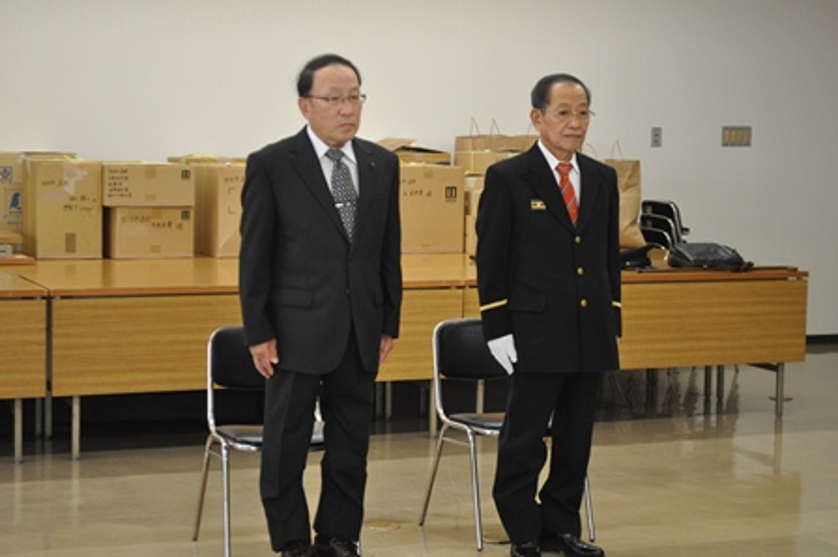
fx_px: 1919
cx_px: 419
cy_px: 278
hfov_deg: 24.6
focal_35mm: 82
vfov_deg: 16.5
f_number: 5.6
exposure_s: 1/80
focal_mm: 55
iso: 800
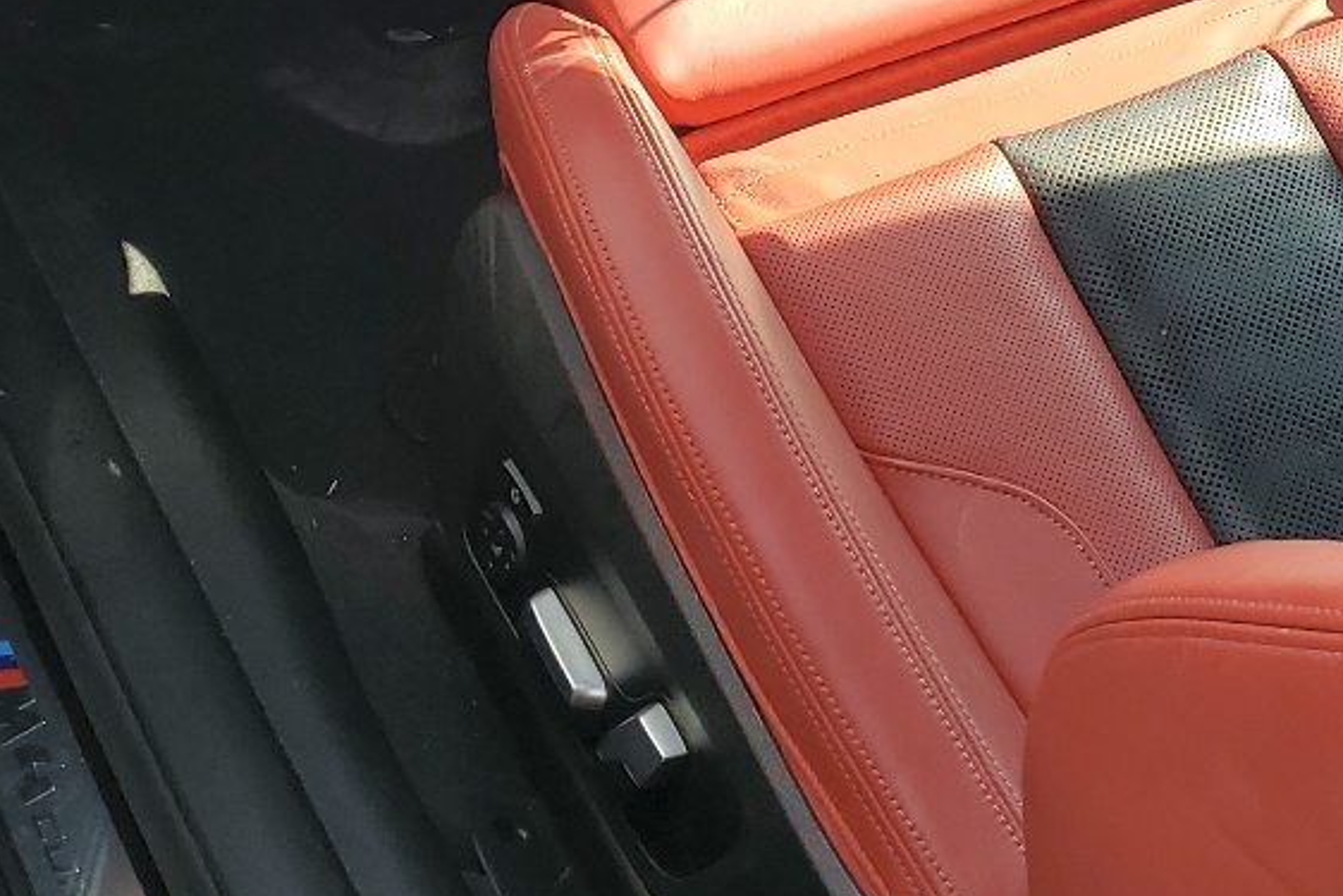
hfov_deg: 25.1
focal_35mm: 77
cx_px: 1319
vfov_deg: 17.2
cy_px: -88
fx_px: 2873
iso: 50
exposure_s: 1/500
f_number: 1.5
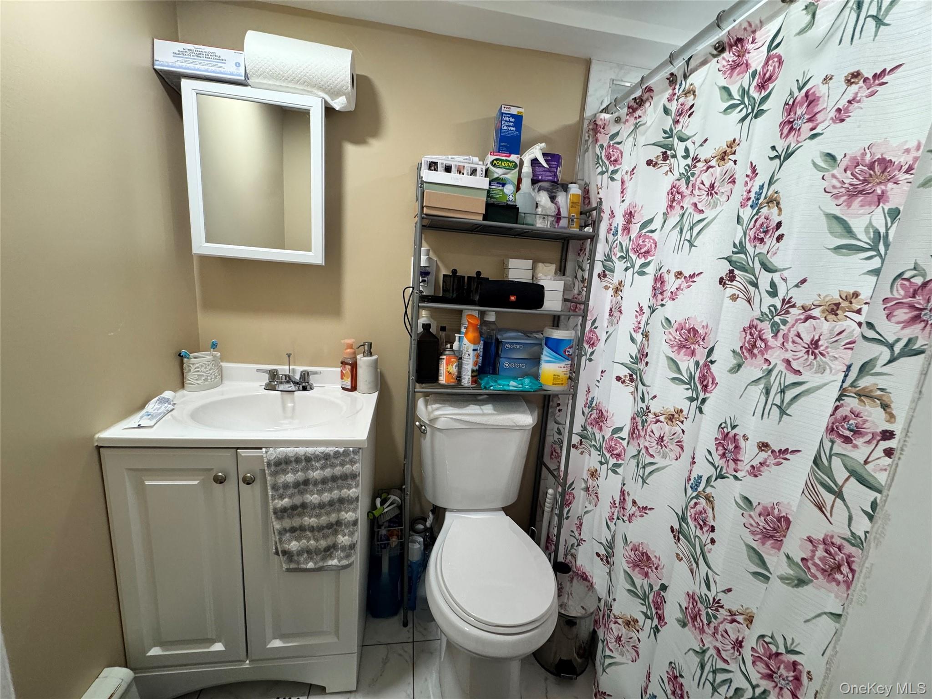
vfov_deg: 85.7
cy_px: 350
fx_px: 377
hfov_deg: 102.1
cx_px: 466
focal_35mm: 14
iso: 250
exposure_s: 1/120
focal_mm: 2.22
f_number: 2.2
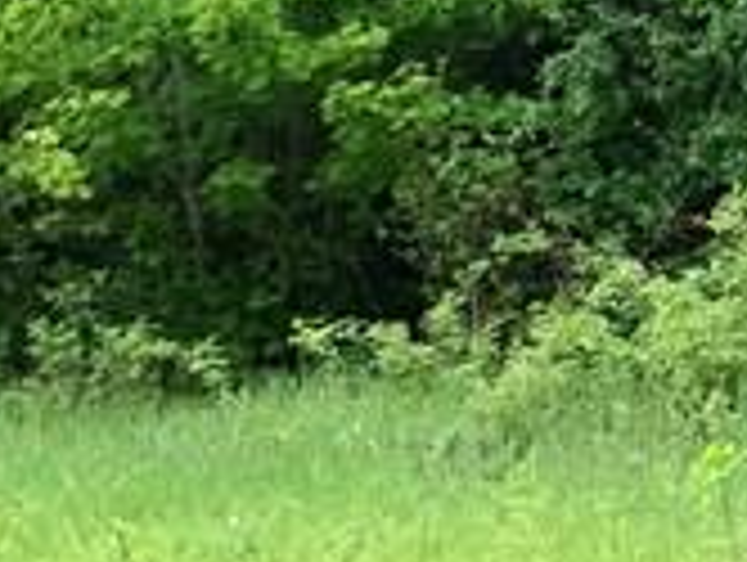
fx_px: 3458
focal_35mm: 160
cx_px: 2002
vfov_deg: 9.2
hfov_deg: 10.1
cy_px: 13
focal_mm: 4.25
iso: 25
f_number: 1.8
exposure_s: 1/696
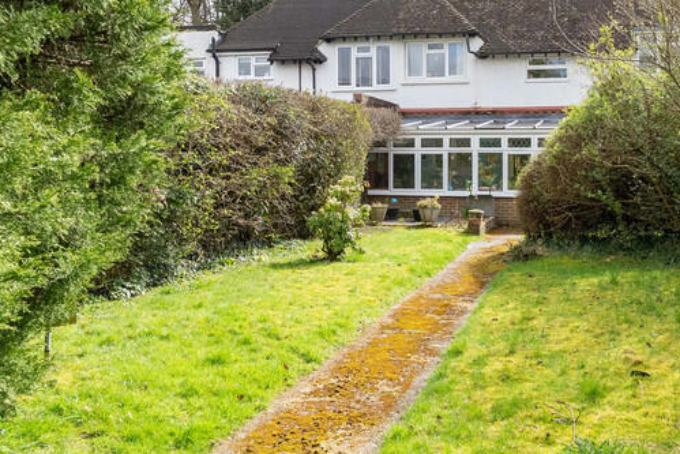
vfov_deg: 34.0
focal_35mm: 39
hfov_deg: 49.0
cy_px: 161
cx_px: 427
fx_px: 737
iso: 1250
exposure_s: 1/1250
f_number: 7.1
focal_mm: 19
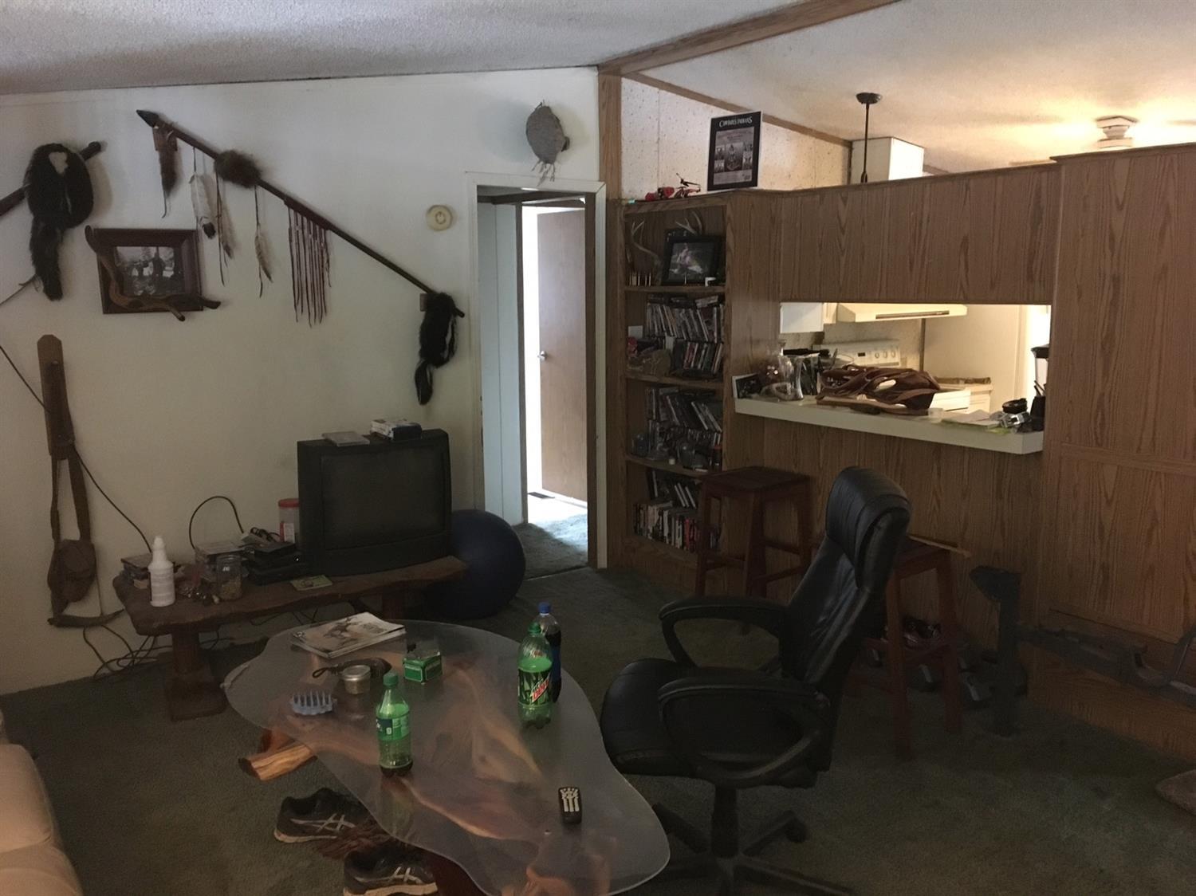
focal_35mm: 29
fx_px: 1002
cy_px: 448
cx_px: 598
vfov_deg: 48.2
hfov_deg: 61.7
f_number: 2.2
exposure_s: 1/15
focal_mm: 4.15
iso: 320
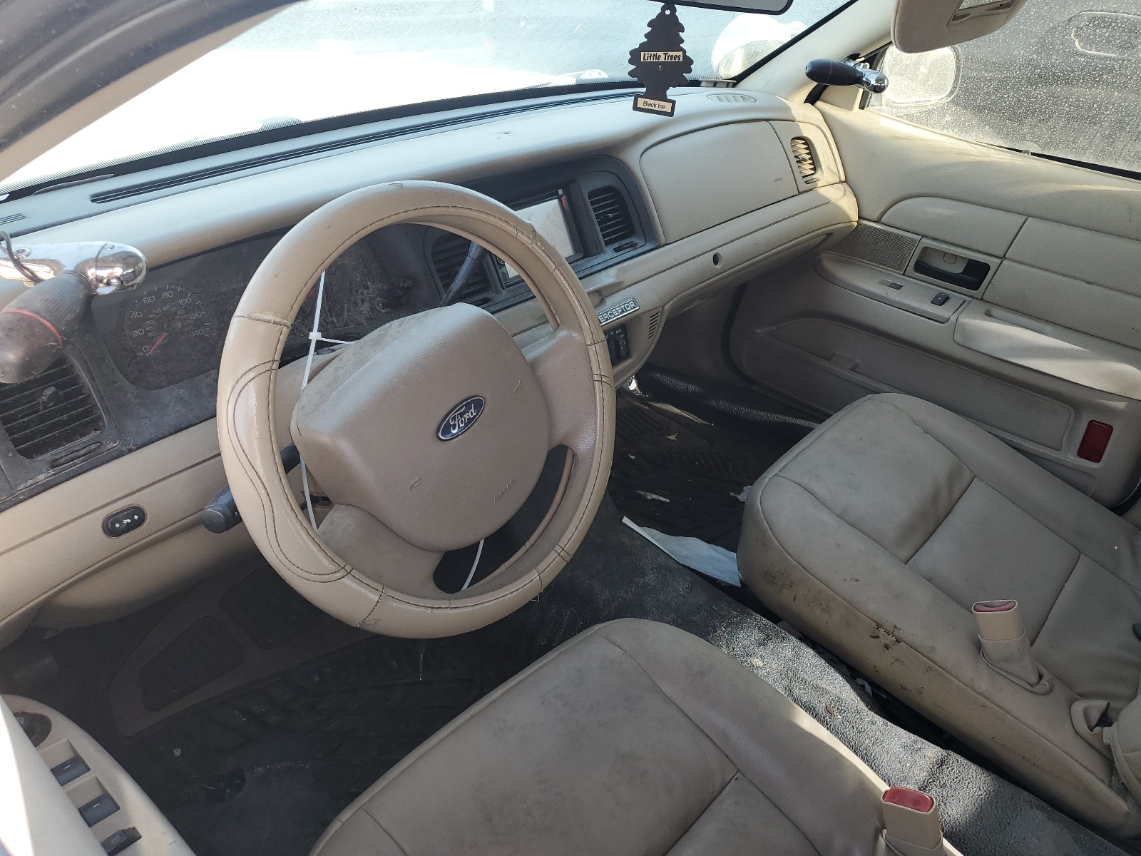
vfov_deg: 53.1
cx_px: 570
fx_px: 857
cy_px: 428
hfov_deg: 67.3
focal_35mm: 26
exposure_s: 1/175
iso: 50
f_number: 1.5
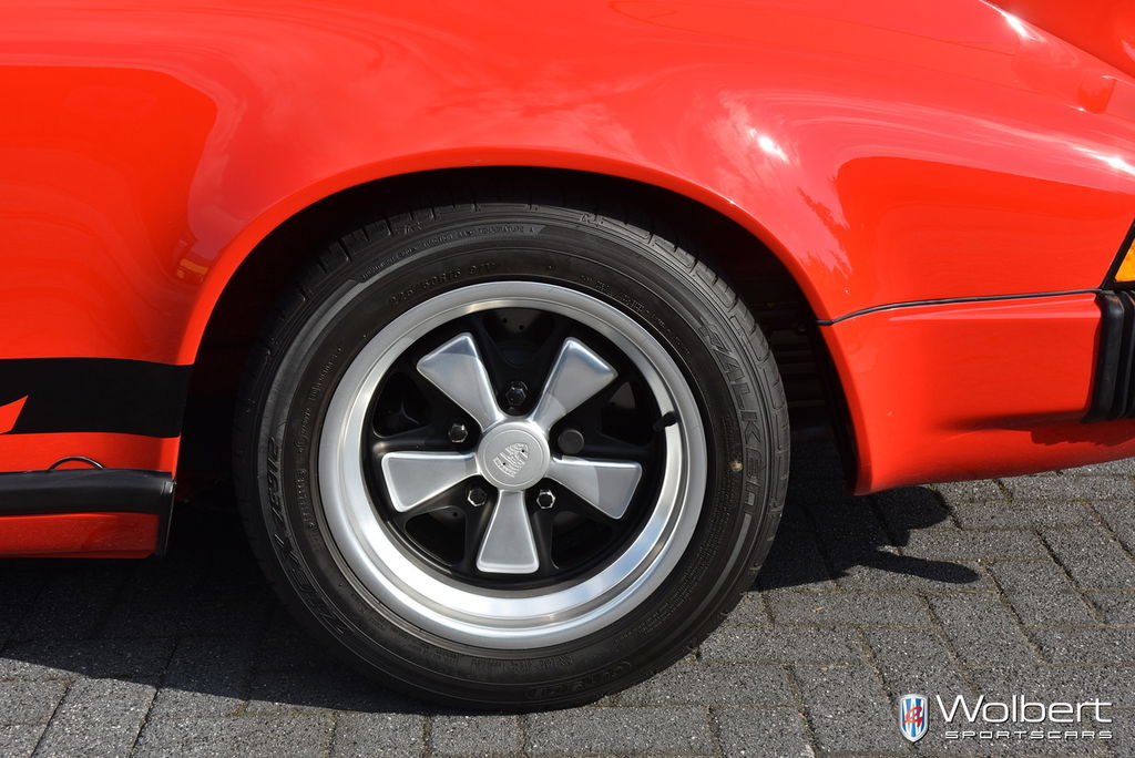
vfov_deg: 25.8
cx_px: 568
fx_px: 1656
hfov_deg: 37.8
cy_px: 379
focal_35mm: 52
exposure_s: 1/500
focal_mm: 35
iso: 180
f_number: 8
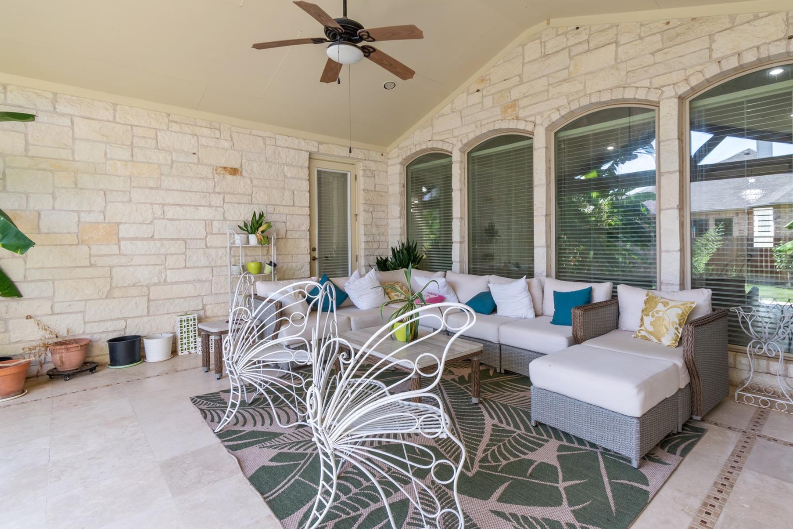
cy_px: 241
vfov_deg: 70.3
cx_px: 434
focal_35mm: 17
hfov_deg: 93.0
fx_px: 374
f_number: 11
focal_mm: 10
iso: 110
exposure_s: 1/15
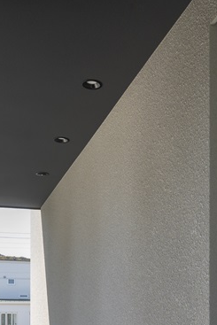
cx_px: 201
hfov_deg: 25.7
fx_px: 457
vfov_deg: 35.5
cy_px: 322
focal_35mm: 51
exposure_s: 1/10
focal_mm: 15.5
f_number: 11
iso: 100
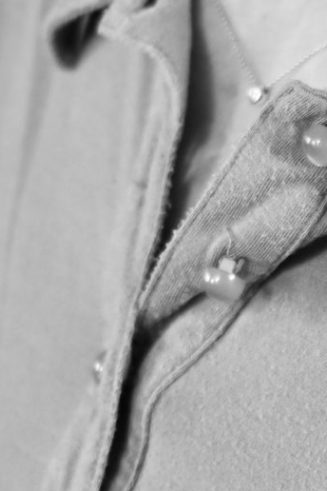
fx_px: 4728
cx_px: 290
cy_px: -249
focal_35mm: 347
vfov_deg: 5.9
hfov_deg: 4.0
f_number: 3.2
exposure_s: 1/80
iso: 400
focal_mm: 70
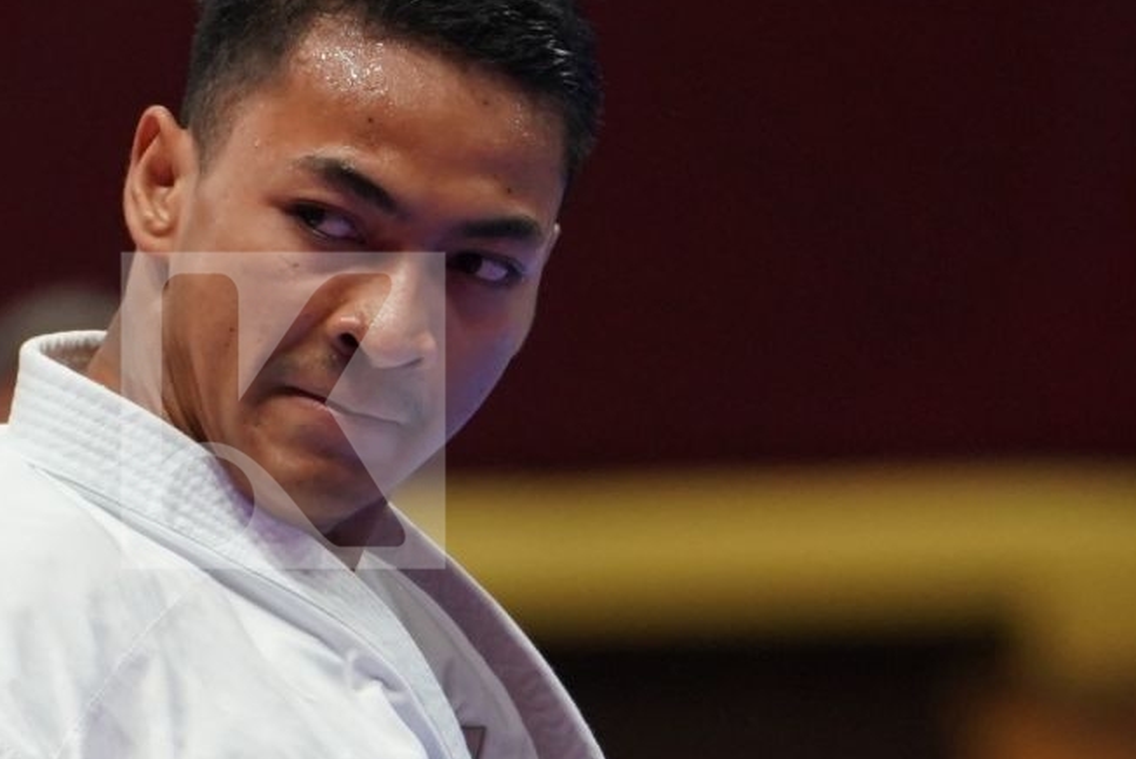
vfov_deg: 1.2
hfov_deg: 1.8
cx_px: -306
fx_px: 36524
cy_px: 411
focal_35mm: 1157
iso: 1600
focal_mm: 280
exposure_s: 1/500
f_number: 4
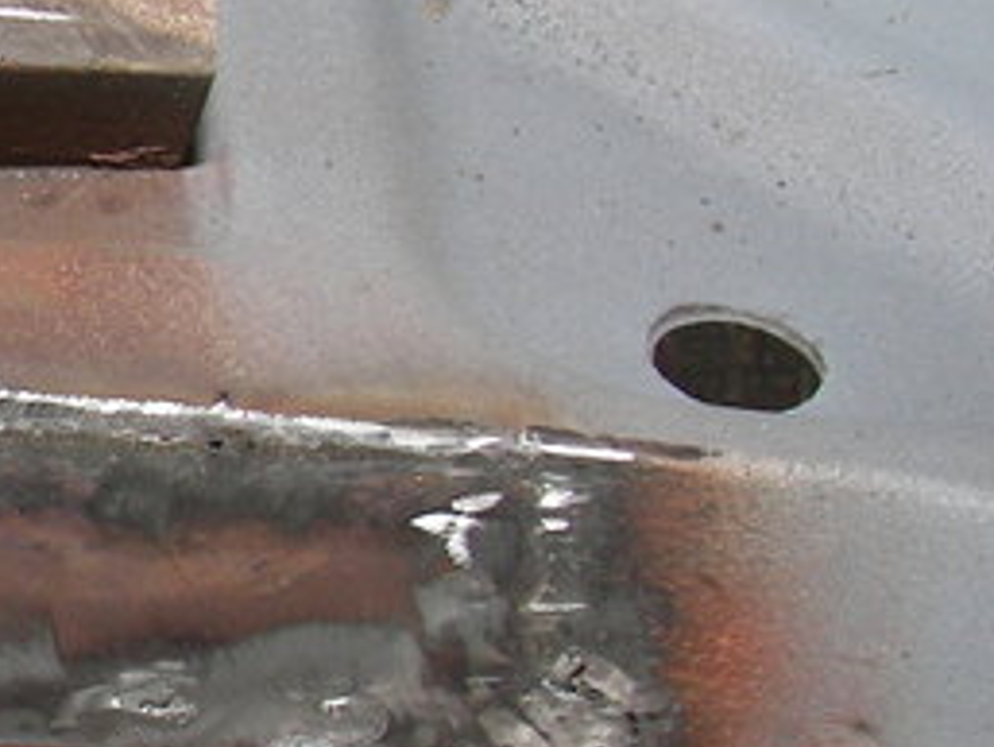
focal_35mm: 112
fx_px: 3218
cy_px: 410
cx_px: -414
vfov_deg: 13.2
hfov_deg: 16.3
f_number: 2.8
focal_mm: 6
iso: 100
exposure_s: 1/30
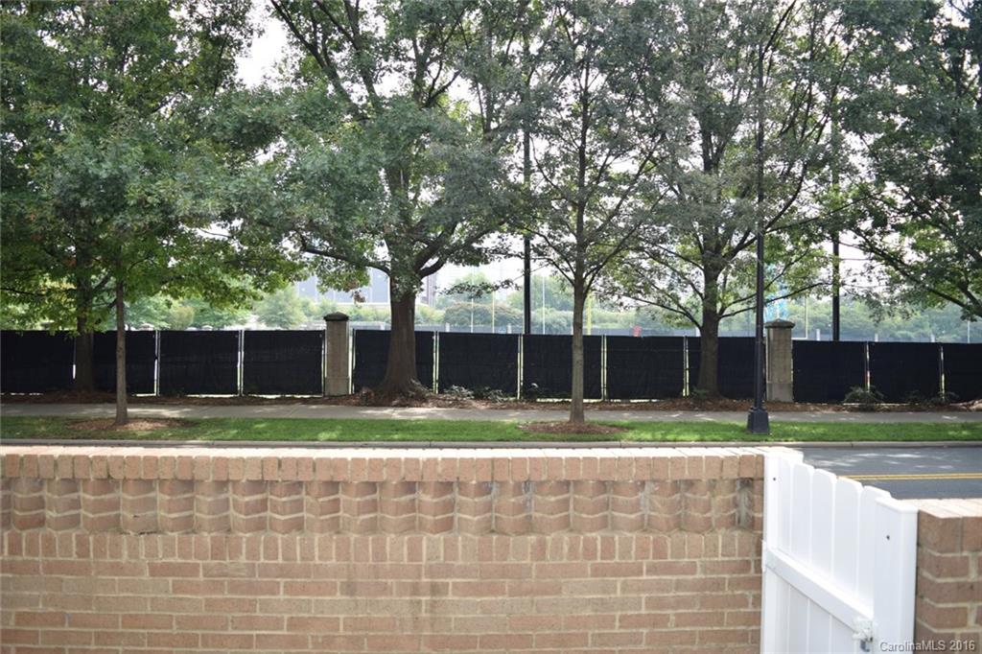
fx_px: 736
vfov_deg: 47.9
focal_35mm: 27
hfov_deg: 67.4
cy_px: 327
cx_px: 491
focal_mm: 18
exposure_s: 1/200
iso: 100
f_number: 3.5
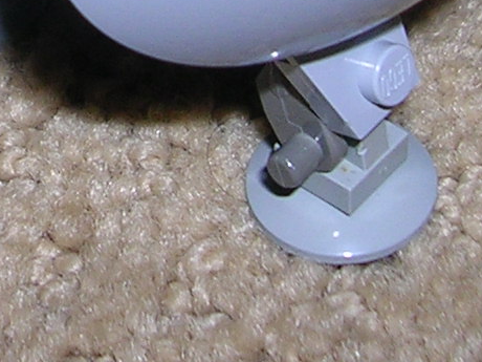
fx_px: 2353
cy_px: -293
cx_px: -25
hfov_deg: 11.5
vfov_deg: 8.4
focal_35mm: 169
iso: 50
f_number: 2.8
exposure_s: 1/60.1
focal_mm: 5.8
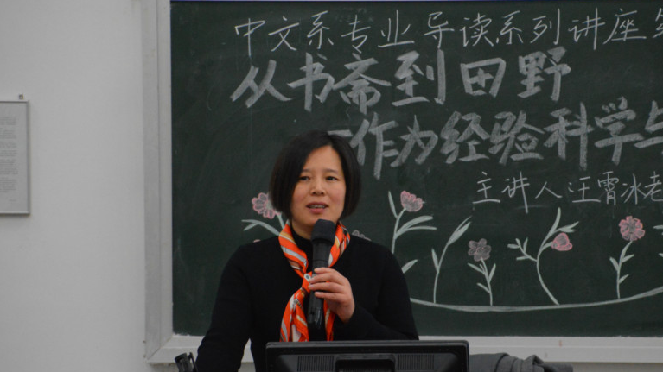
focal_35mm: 287
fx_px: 5038
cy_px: 180
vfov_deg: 4.2
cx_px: 354
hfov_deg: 7.5
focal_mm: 155
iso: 3200
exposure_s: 1/125
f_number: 6
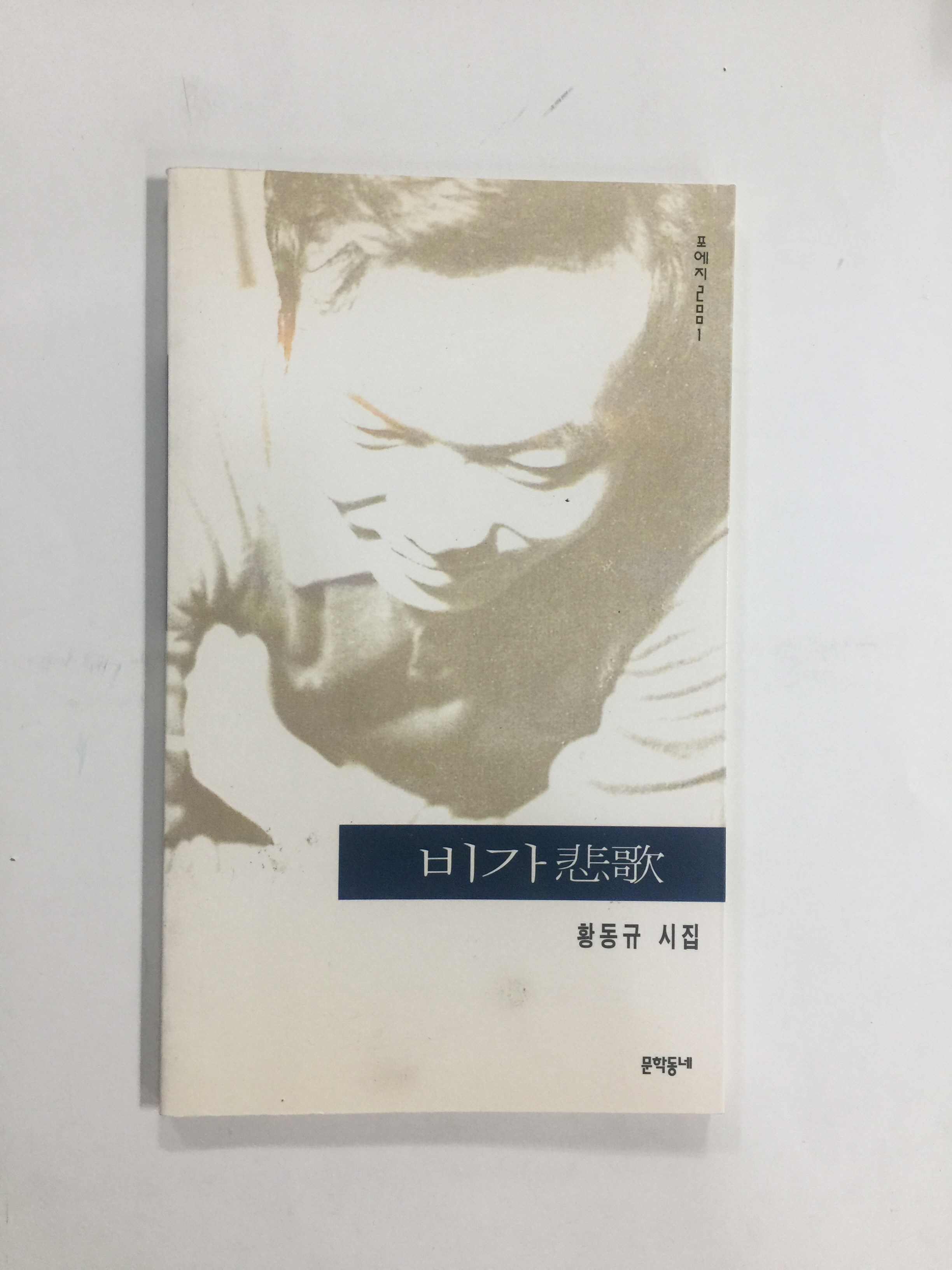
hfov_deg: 48.2
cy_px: 635
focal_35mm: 29
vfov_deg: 61.7
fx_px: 1063
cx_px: 476
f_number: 2.2
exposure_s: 1/30
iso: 50
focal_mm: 4.15
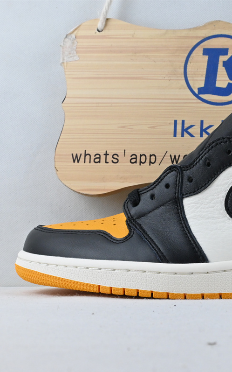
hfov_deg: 19.0
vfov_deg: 30.7
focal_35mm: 67
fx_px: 676
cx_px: 232
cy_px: 186
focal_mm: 29
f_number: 10
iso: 1000
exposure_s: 1/160
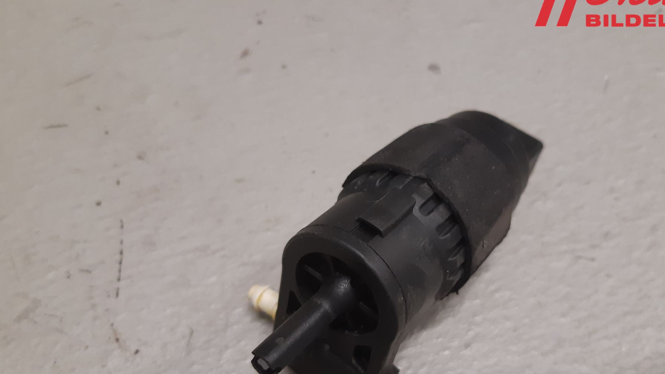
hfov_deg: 59.2
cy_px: 253
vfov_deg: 35.3
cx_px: 380
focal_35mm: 33
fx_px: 582
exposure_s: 1/50
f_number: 1.7
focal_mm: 3.93
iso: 160
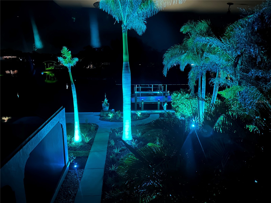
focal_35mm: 24
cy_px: 102
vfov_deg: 56.8
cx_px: 136
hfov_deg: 71.6
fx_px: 188
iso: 2000
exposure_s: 1/5
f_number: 1.78
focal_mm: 6.86
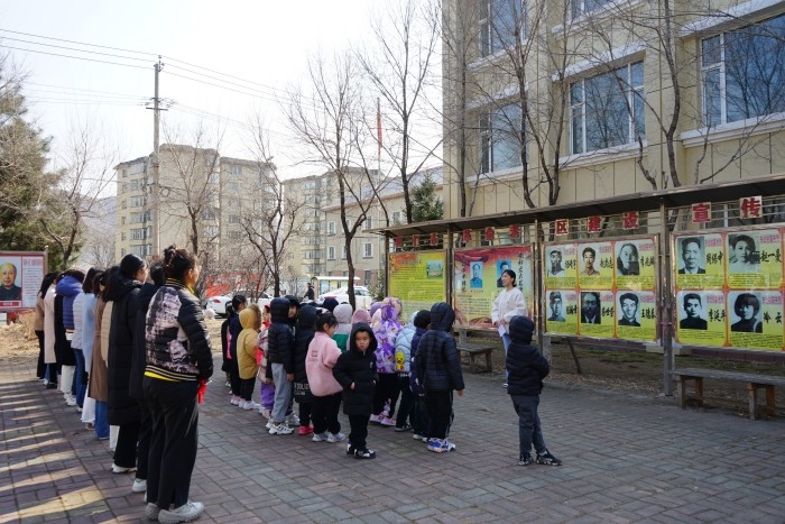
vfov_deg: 45.0
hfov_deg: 63.6
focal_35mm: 29
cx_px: 392
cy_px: 262
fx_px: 632
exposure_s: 1/100
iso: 100
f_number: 8
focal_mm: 29
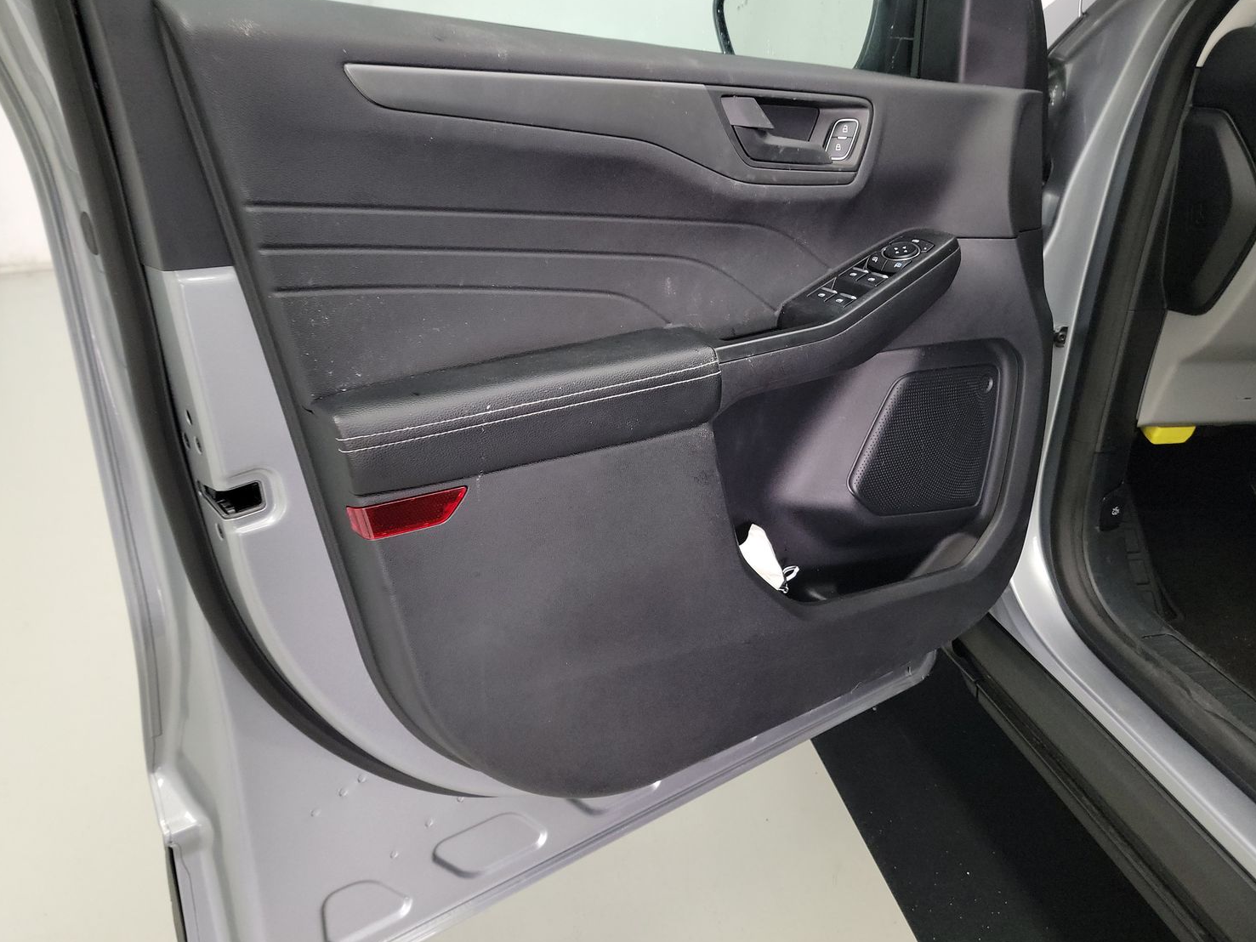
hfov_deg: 67.2
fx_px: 943
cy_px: 436
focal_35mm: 26
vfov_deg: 53.0
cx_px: 594
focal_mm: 6.7
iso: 657
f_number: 1.8
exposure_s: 1/59
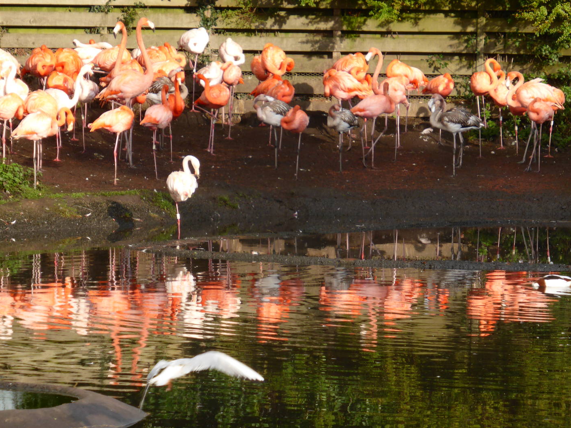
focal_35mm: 234
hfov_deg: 8.5
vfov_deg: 6.3
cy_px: 206
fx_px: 3859
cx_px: 263
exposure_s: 1/160
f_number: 5.5
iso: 100
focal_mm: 33.3
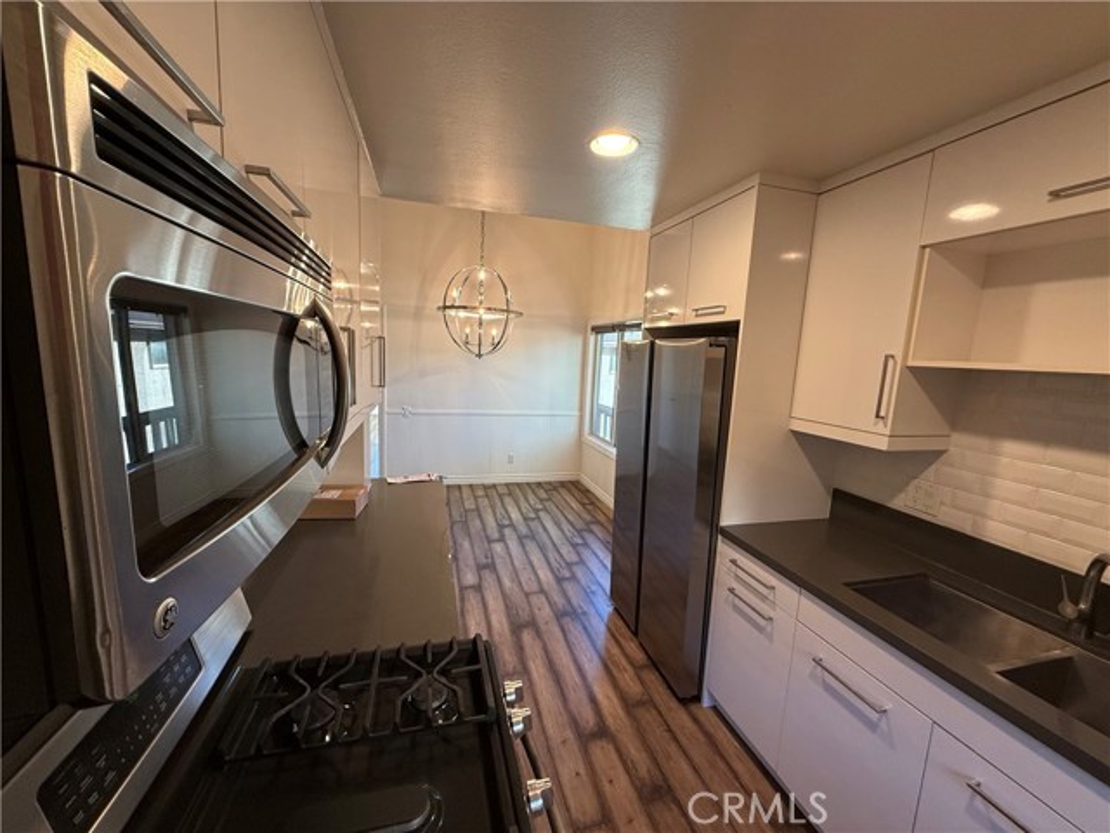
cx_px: 555
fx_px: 449
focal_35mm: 14
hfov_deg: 102.1
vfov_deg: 85.7
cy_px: 416
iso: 250
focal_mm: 2.22
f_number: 2.2
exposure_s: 1/120
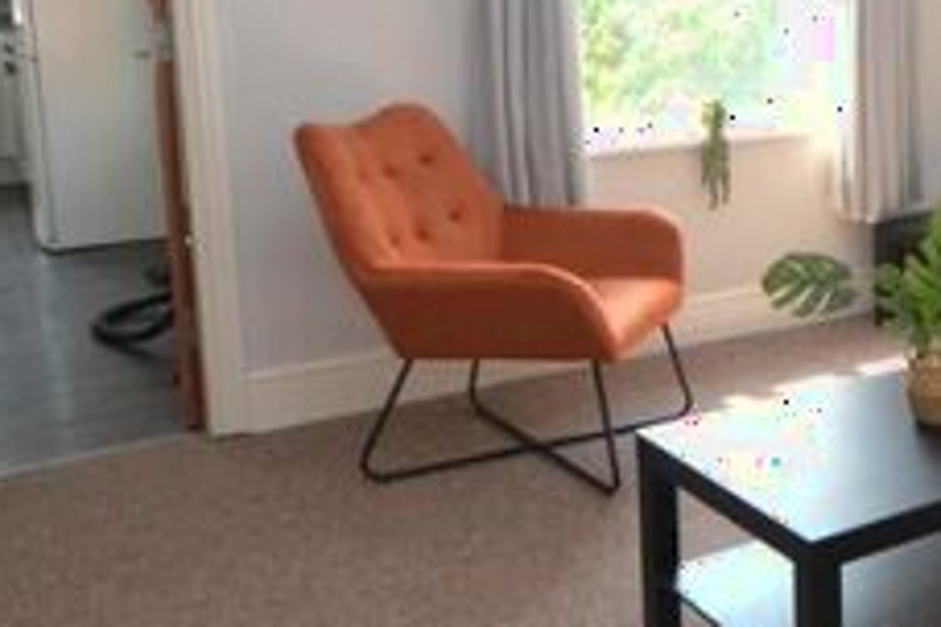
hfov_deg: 37.7
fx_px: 1202
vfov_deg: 28.9
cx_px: 958
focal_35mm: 46
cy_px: 167
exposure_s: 1/160
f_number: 8
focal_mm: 10
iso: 1600
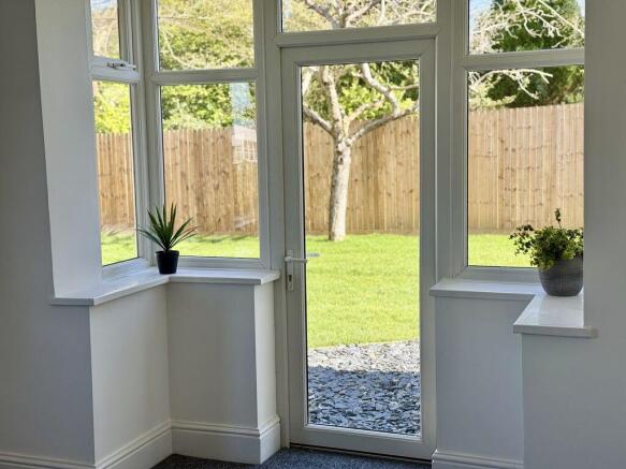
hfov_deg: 39.7
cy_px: 234
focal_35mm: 48
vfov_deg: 30.3
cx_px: 313
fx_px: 868
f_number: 1.78
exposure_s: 1/726
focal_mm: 6.76
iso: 64
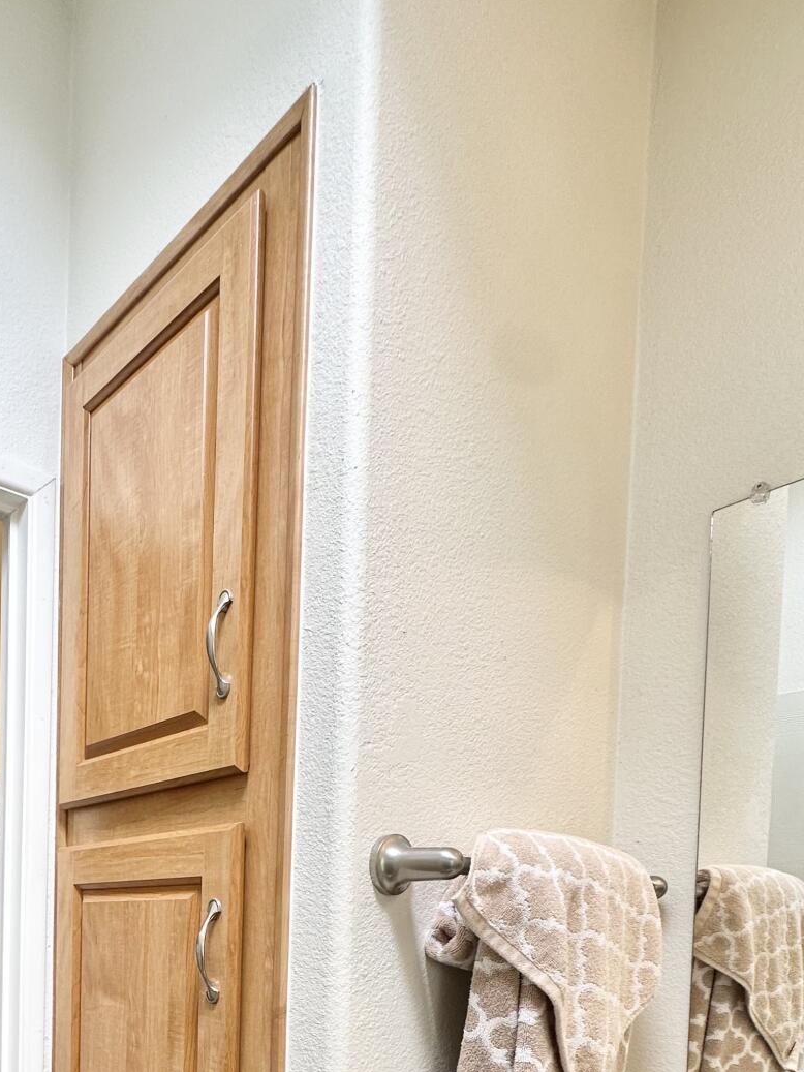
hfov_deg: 48.0
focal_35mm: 27
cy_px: 977
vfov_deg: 55.9
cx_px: 141
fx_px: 836
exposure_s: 1/120
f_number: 2.2
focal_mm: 2.22
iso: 80
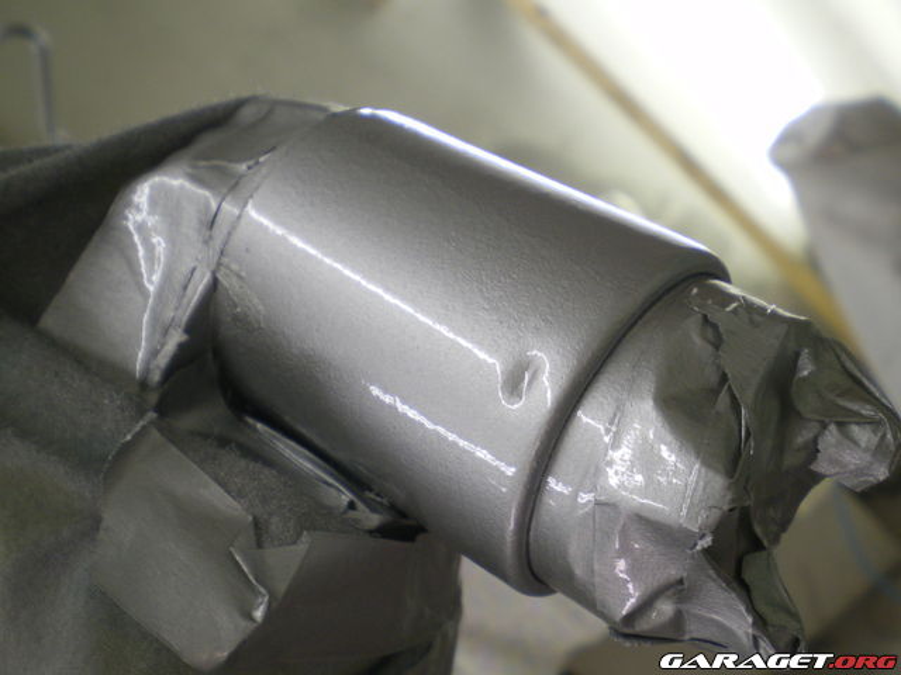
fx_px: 989
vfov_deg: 37.7
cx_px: 450
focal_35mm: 38
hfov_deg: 49.0
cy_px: 338
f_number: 3.1
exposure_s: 1/30
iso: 160
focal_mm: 6.3
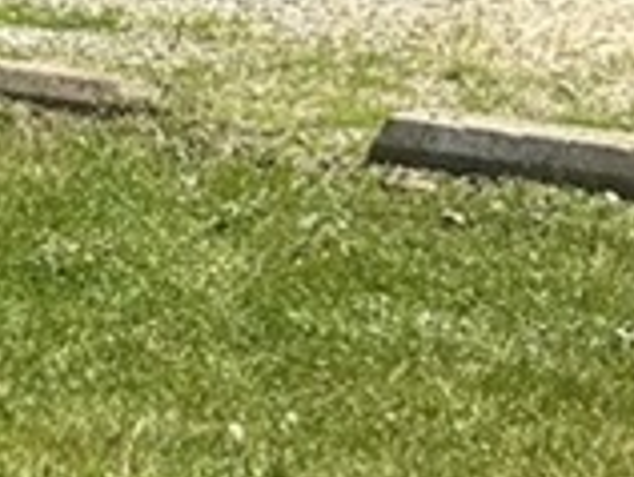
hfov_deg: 11.5
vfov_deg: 8.7
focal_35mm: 163
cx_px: -393
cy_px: -445
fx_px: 2990
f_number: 1.5
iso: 50
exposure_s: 1/2513
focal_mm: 5.7
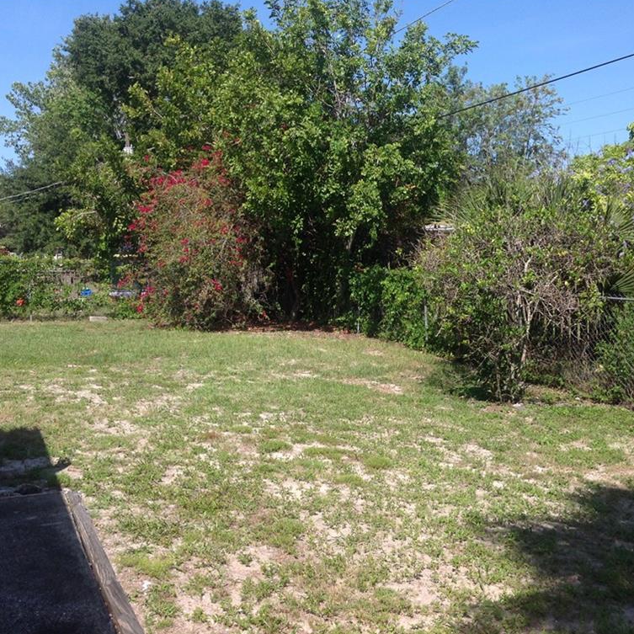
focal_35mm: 42
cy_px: 315
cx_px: 364
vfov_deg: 40.0
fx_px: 870
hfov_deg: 39.9
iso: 50
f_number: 2.4
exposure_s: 1/1439
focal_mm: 4.28
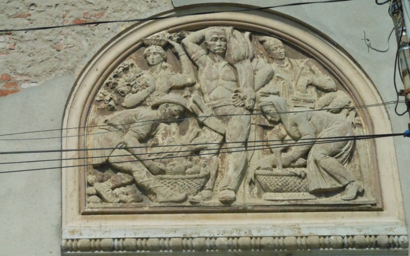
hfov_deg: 17.7
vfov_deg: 11.1
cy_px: 129
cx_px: 205
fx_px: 1319
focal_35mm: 118
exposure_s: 1/1250
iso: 800
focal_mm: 19.7
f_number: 15.3
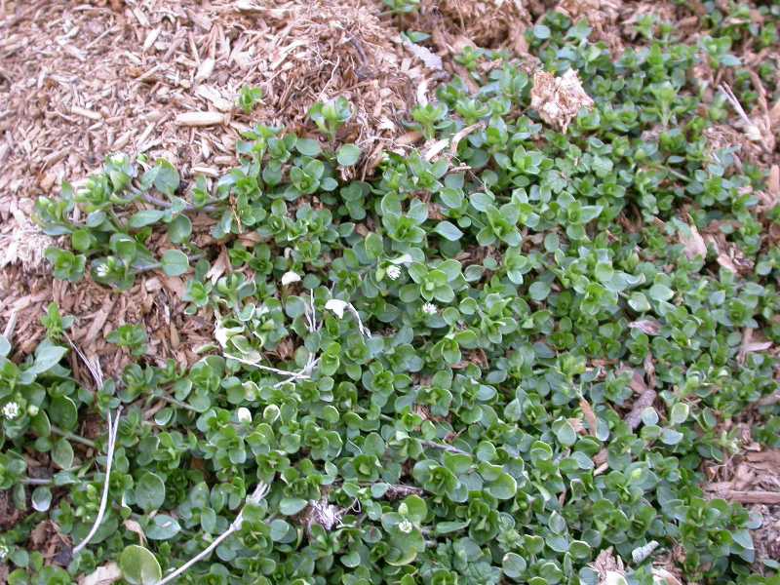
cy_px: 292
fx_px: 1352
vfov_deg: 24.4
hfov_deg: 32.2
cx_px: 390
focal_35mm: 60
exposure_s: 1/42
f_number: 3.1
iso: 100
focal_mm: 12.4
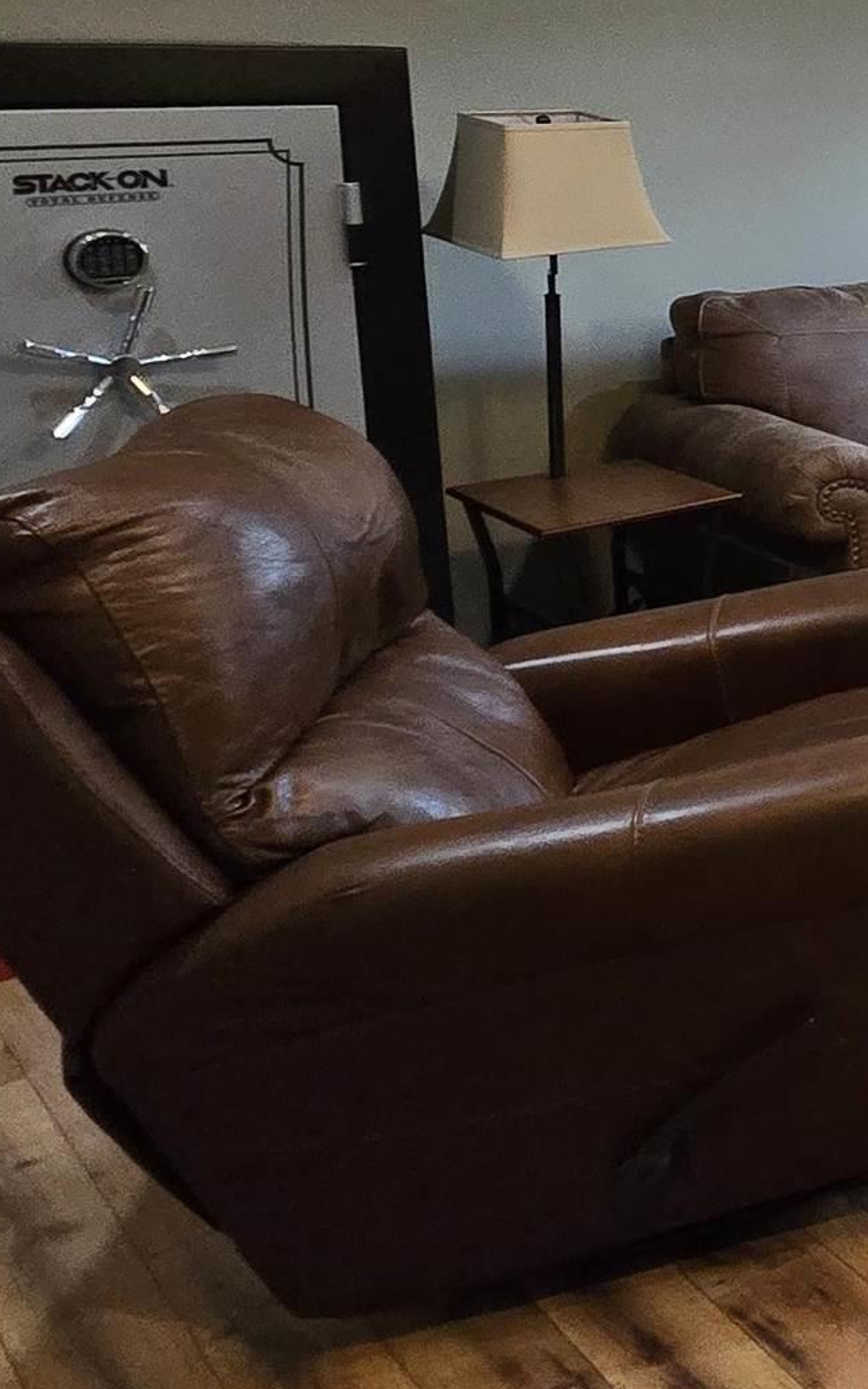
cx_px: 1838
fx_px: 1552
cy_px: 232
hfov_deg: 17.8
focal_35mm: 41
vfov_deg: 45.2
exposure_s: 1/60
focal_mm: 2.2
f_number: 2.2
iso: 320
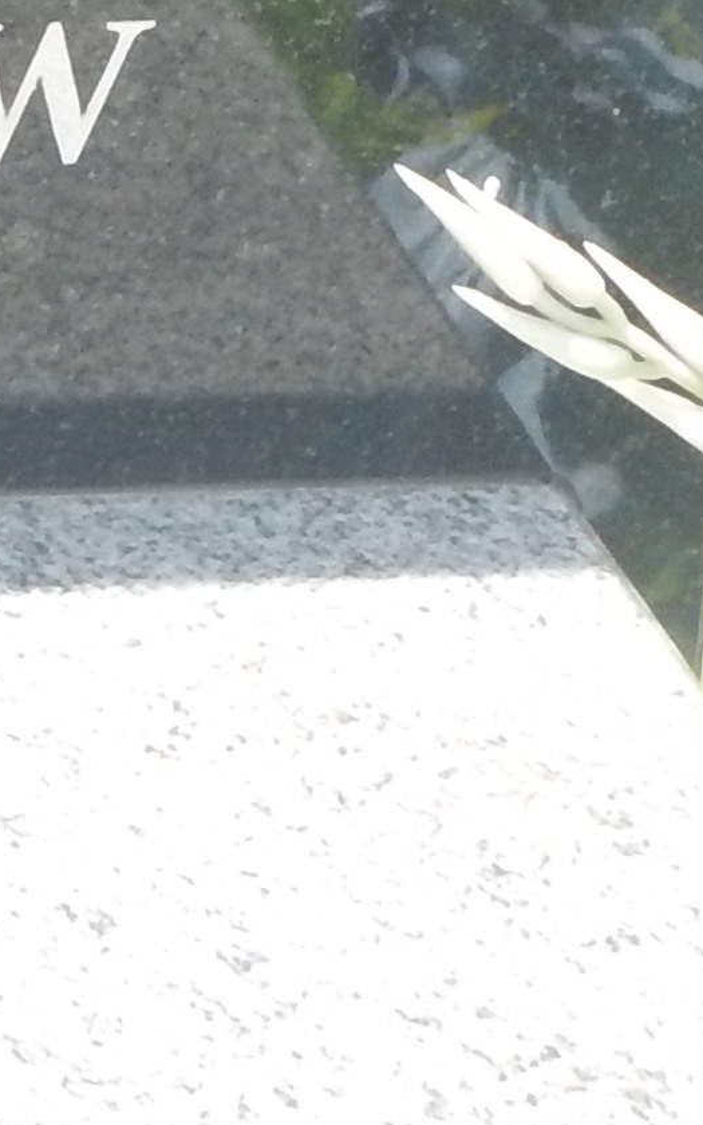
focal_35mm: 256
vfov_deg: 7.8
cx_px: -1067
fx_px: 7848
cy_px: -1158
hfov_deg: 5.0
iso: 125
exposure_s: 1/160
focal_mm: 7.8
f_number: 4.3
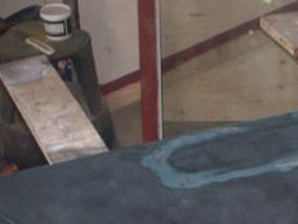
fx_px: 930
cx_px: 319
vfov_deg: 13.6
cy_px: 204
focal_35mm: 108
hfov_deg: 17.6
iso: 140
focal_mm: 6
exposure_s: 1/60
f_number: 4.5
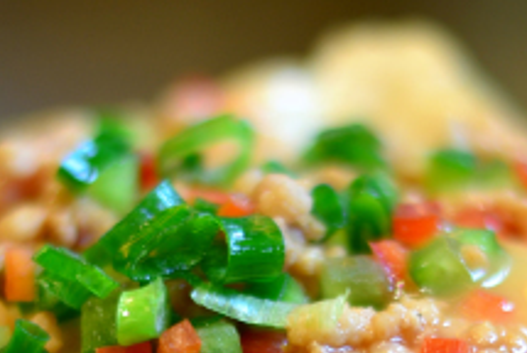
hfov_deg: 8.6
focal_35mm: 238
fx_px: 3489
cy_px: 461
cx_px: 341
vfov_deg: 5.8
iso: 100
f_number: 1.8
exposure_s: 1/50
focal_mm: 50
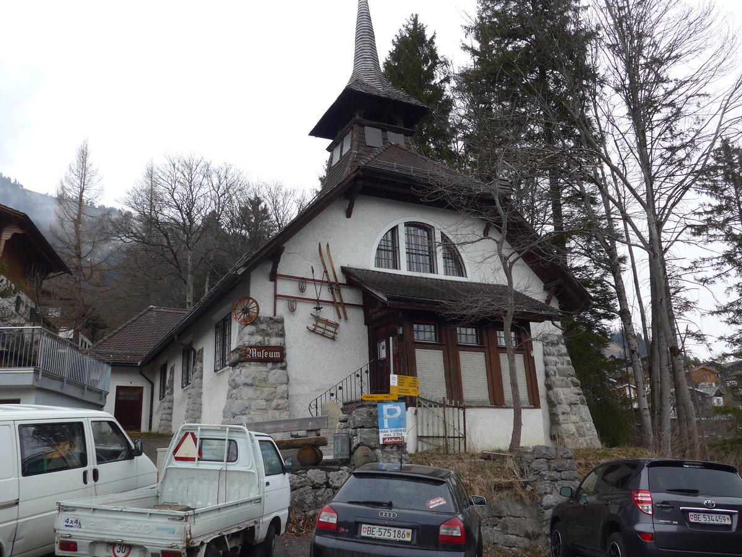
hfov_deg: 61.7
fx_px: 622
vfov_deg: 48.2
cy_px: 278
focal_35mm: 29
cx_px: 371
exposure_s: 1/400
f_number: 2.8
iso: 80
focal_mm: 6
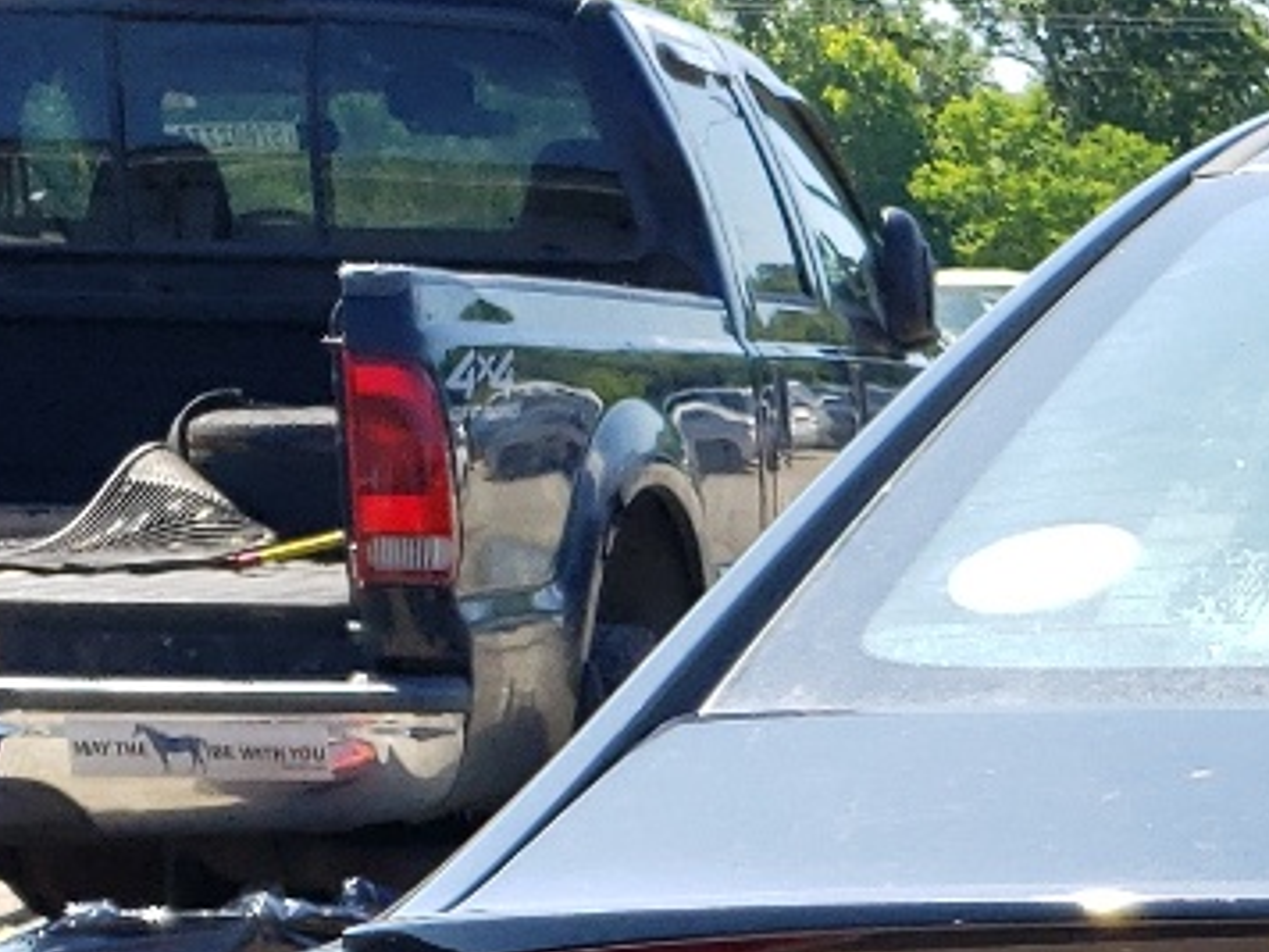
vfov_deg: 11.8
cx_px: 2228
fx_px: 4289
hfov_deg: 14.8
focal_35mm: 117
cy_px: 1622
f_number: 1.5
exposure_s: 1/1111
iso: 50
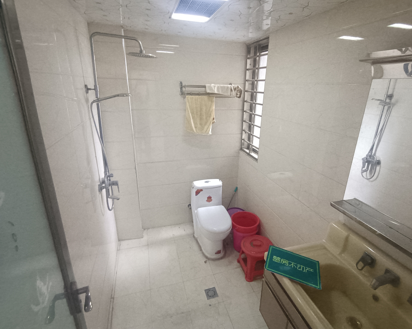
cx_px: 216
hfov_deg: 86.3
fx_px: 219
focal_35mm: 18
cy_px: 163
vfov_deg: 73.8
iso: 1341
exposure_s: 1/14.3
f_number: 2.4
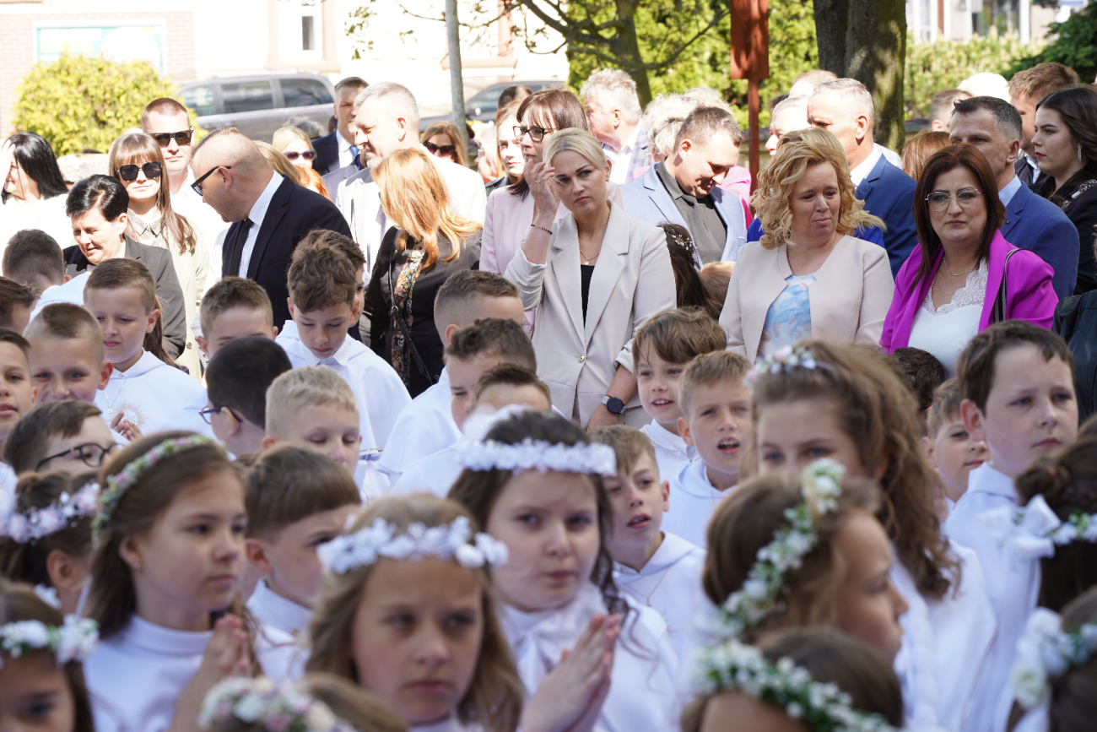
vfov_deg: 13.0
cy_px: 366
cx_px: 548
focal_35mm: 105
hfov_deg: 19.5
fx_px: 3200
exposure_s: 1/100
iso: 160
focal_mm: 105
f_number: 7.1
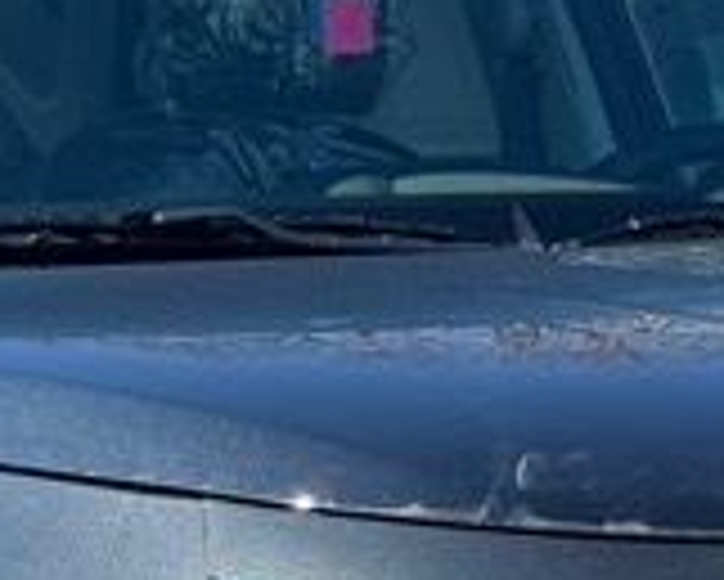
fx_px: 6389
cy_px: 814
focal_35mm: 298
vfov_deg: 5.2
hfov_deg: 6.5
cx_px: 598
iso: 64
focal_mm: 6.76
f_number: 1.78
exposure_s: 1/1133
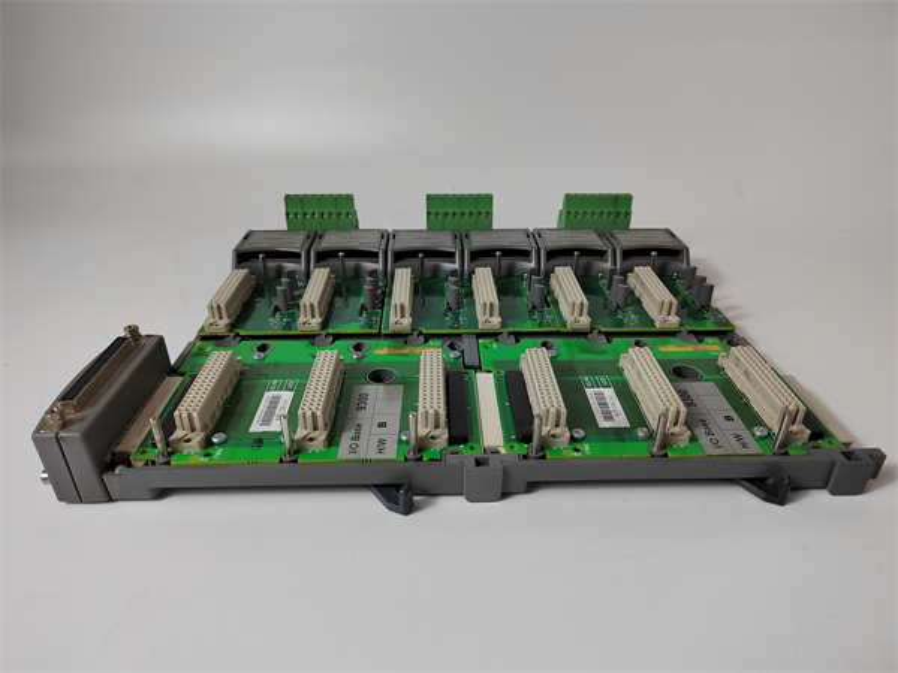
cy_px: 336
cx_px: 449
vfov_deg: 58.9
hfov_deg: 73.9
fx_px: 597
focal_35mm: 23
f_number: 1.9
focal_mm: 5.52
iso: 341
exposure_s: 1/100
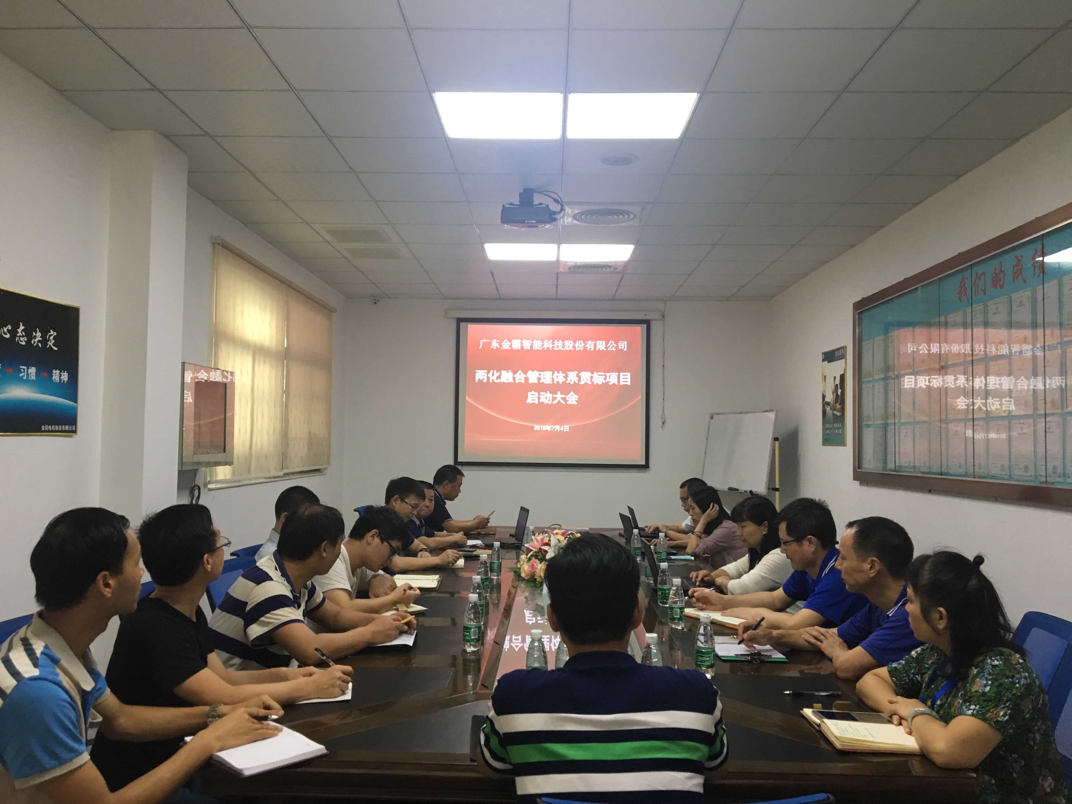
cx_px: 536
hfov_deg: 61.7
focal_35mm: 29
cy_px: 402
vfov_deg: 48.2
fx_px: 898
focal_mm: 4.15
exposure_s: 1/33
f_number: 2.2
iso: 125
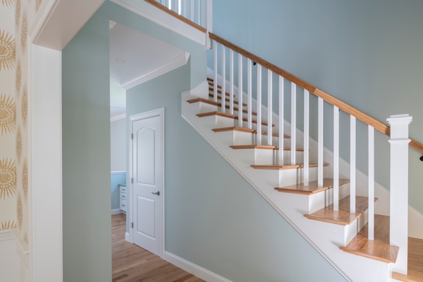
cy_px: 141
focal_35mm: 19
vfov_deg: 64.6
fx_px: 223
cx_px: 212
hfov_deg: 86.9
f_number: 8
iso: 200
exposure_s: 1/3
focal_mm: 19
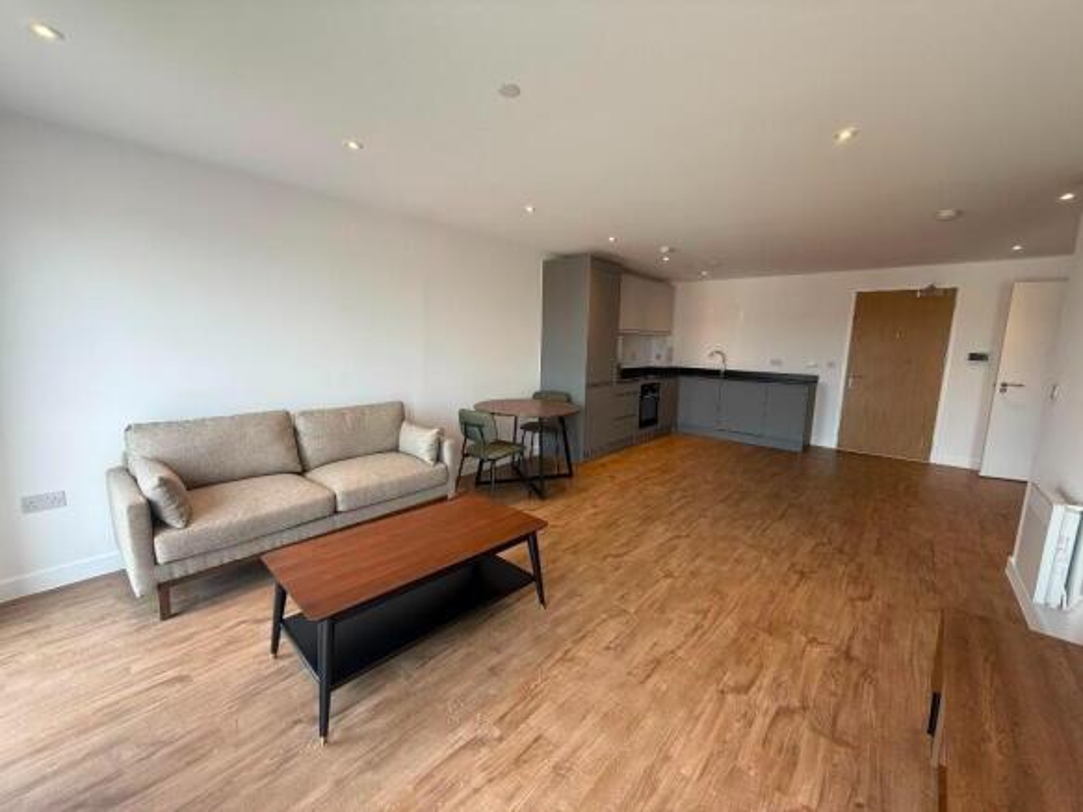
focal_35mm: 14
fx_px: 438
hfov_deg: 102.1
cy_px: 406
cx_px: 542
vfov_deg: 85.7
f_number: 2.2
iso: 100
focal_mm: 2.22
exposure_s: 1/100
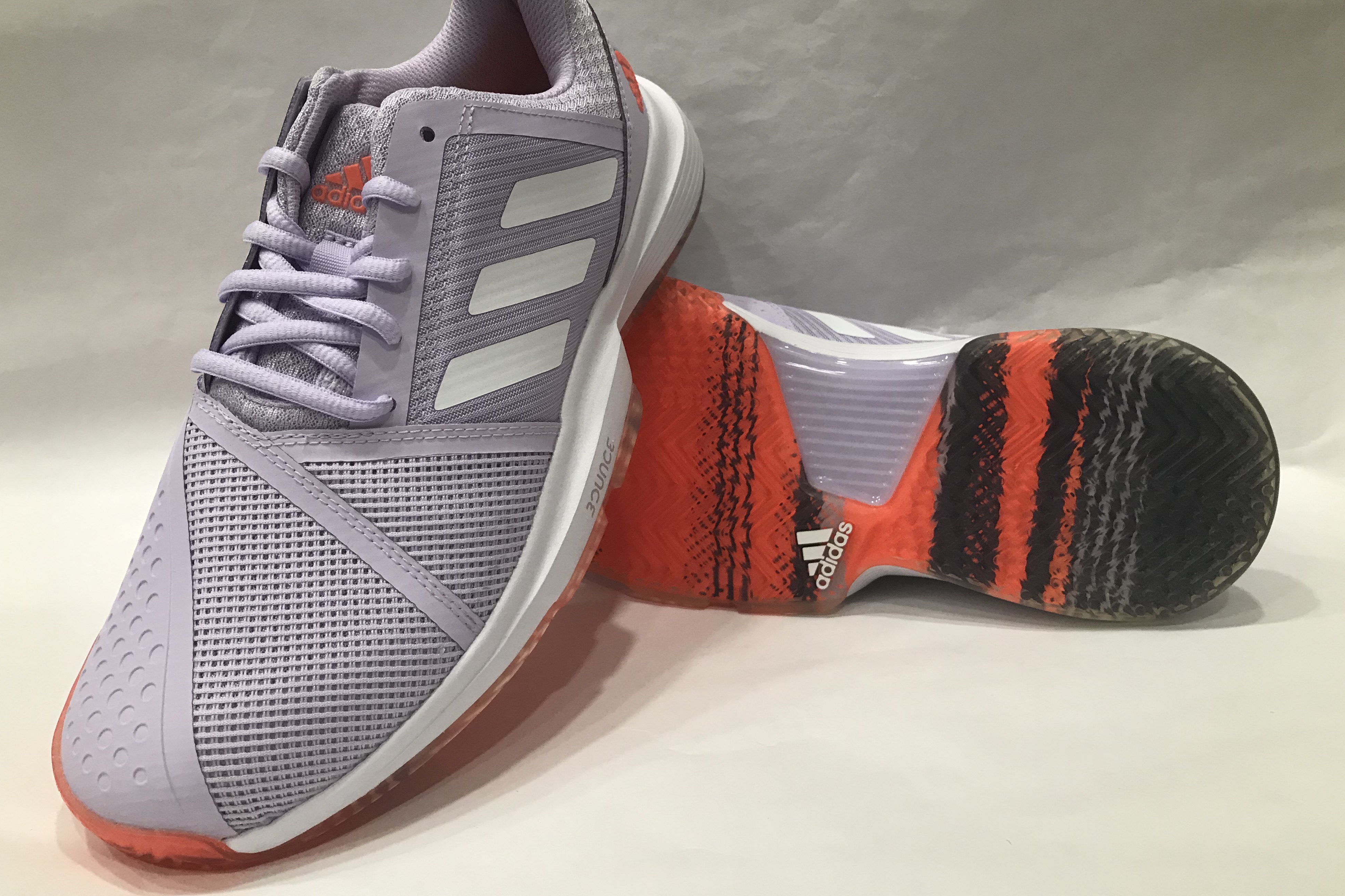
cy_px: 417
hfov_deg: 61.9
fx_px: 1121
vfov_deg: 43.6
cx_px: 658
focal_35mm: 30
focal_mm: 3.99
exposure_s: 1/33
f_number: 1.8
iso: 25
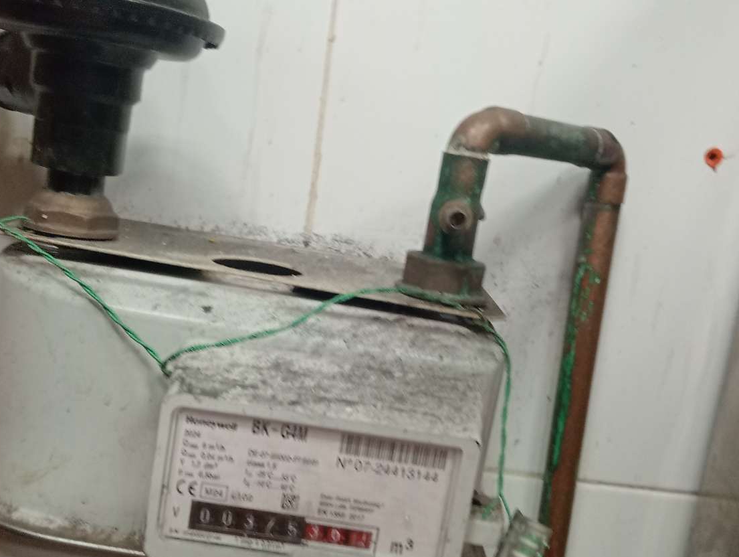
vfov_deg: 37.8
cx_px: 352
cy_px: 302
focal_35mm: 38
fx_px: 812
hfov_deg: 48.9
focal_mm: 3.98
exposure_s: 1/33.3
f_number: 1.8
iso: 936
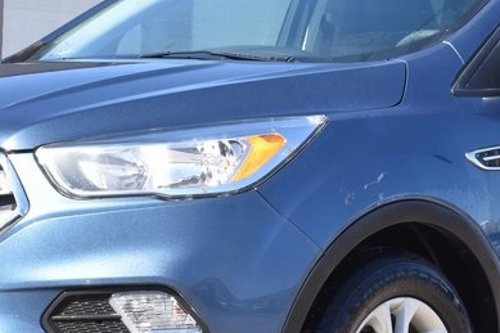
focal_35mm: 138
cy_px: 201
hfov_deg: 14.8
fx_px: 1920
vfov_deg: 9.9
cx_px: 328
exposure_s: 1/250
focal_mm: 35
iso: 250
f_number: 8
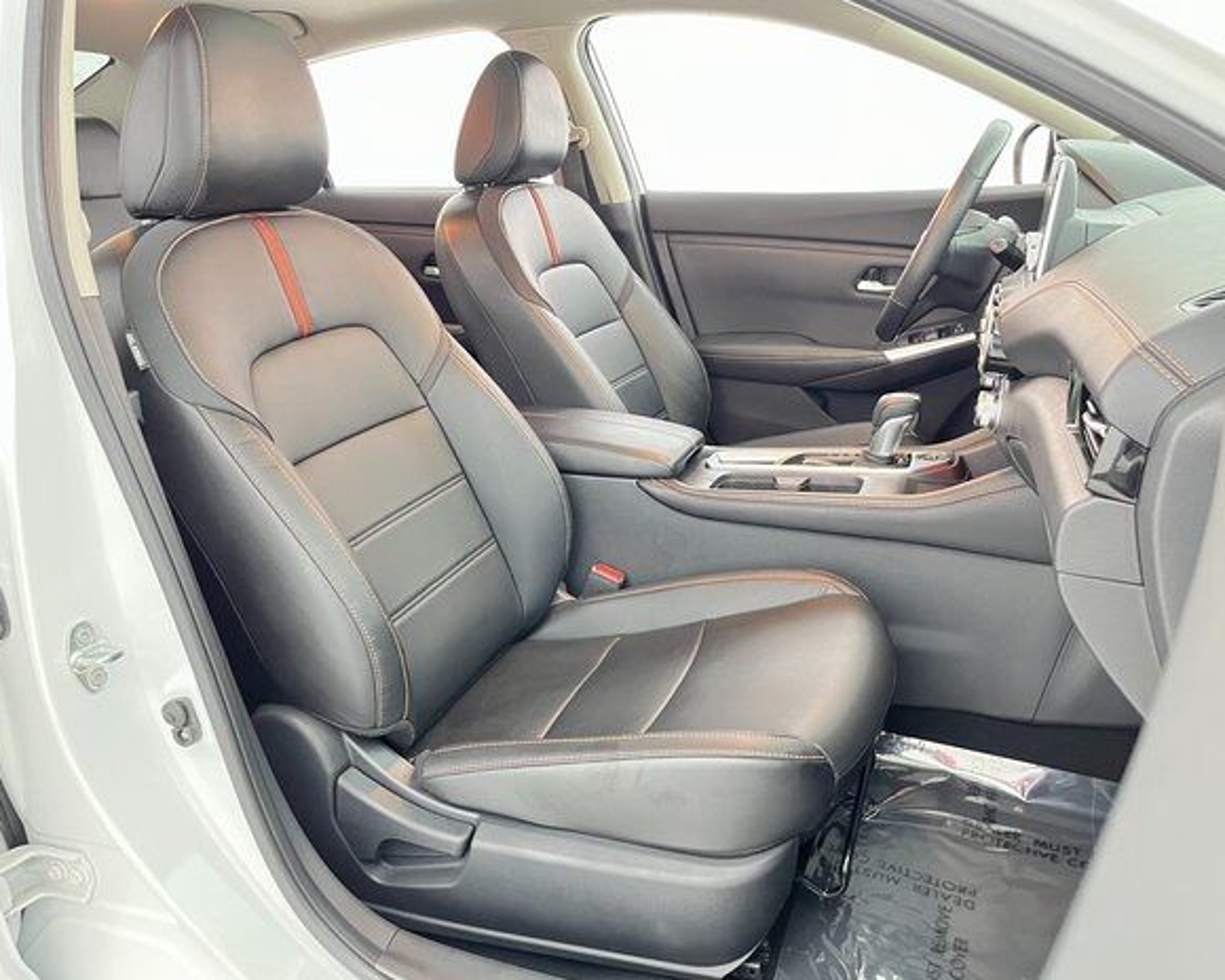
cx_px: 600
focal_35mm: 28
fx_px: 1015
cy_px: 490
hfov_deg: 62.2
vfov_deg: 51.5
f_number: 1.6
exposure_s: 1/30
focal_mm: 5.1
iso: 1000
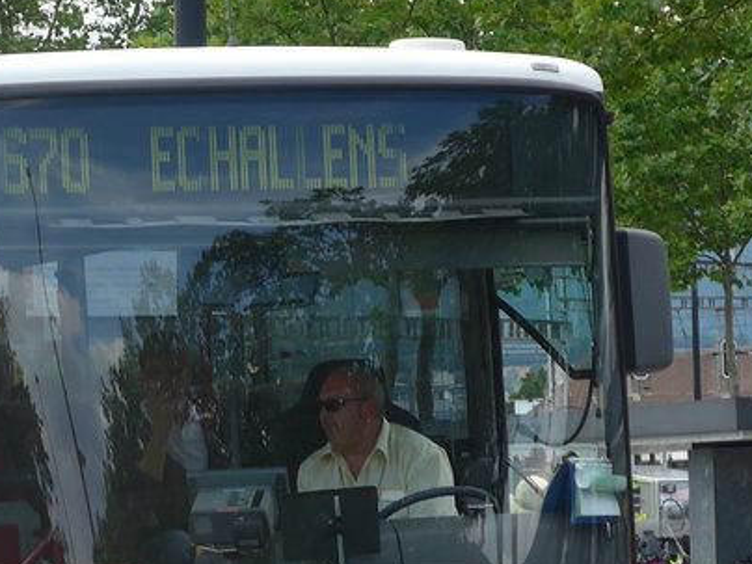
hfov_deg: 9.0
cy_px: 369
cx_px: 138
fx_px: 4779
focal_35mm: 220
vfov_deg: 6.8
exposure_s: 1/320
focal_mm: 15
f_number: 4.2
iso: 80
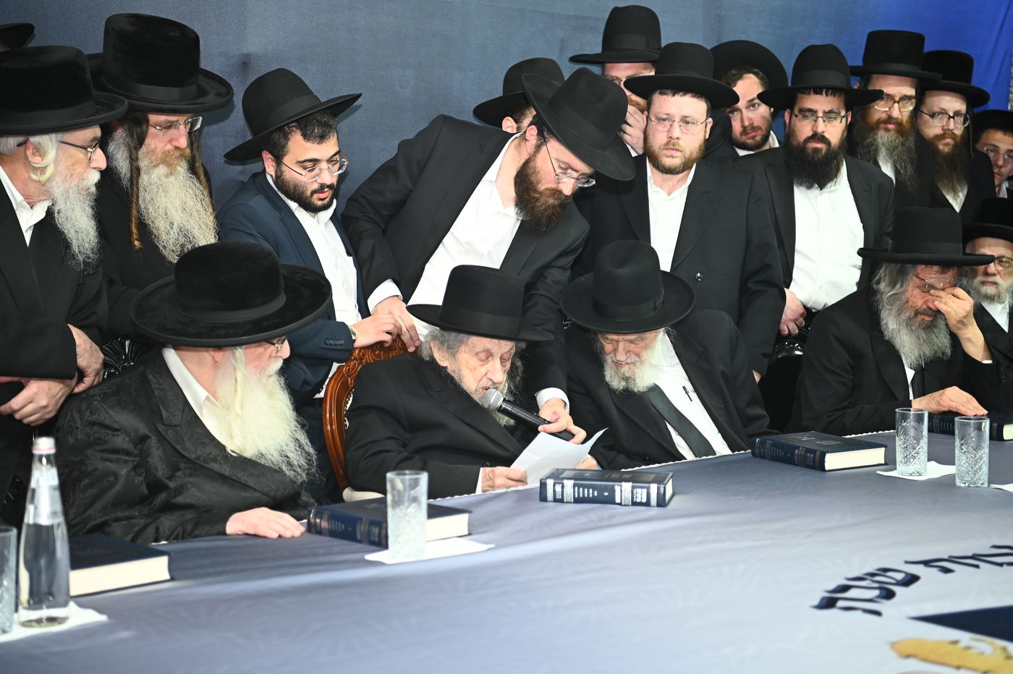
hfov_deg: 32.4
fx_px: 1744
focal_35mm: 62
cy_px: 337
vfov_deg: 21.9
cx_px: 506
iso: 800
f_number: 3.2
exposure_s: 1/200
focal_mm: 62
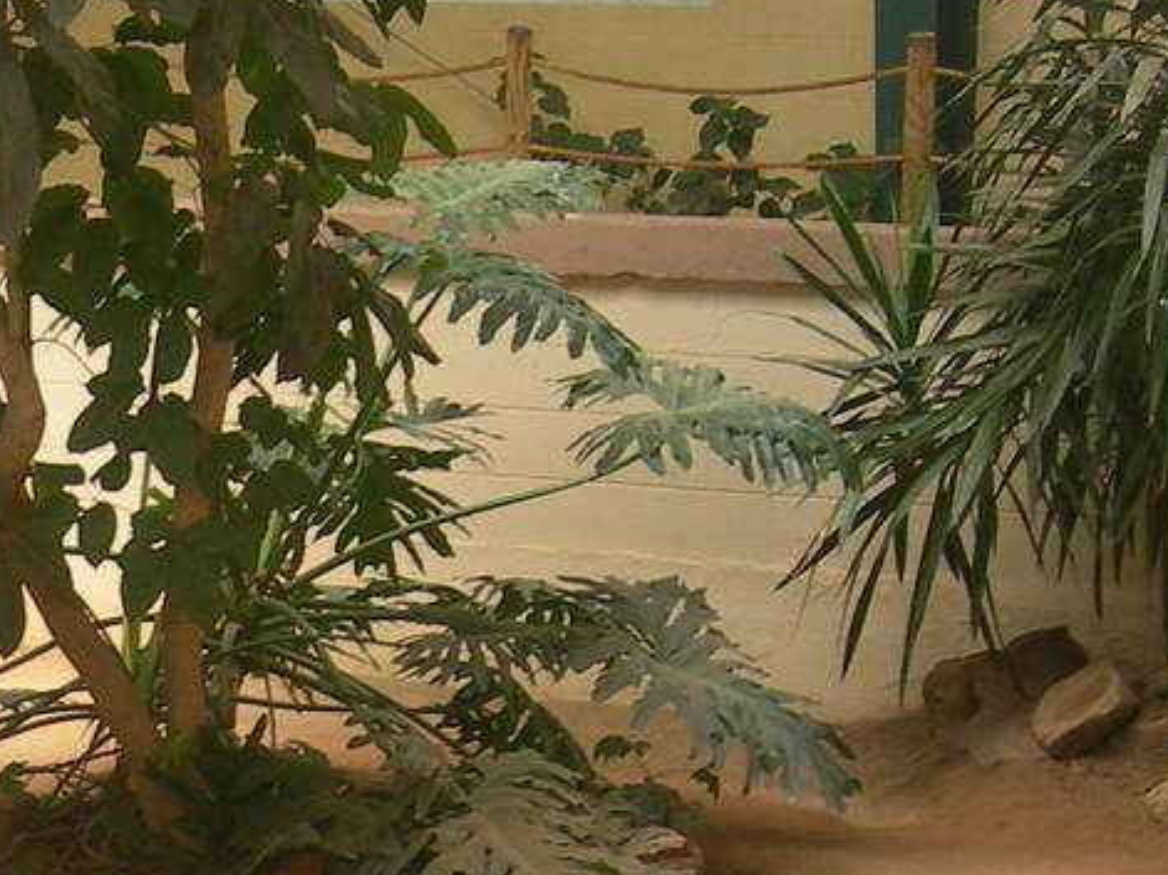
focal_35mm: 129
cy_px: 1103
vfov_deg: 11.2
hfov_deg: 14.6
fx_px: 4352
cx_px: -384
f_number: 2.8
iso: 50
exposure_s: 1/54.1
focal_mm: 7.8
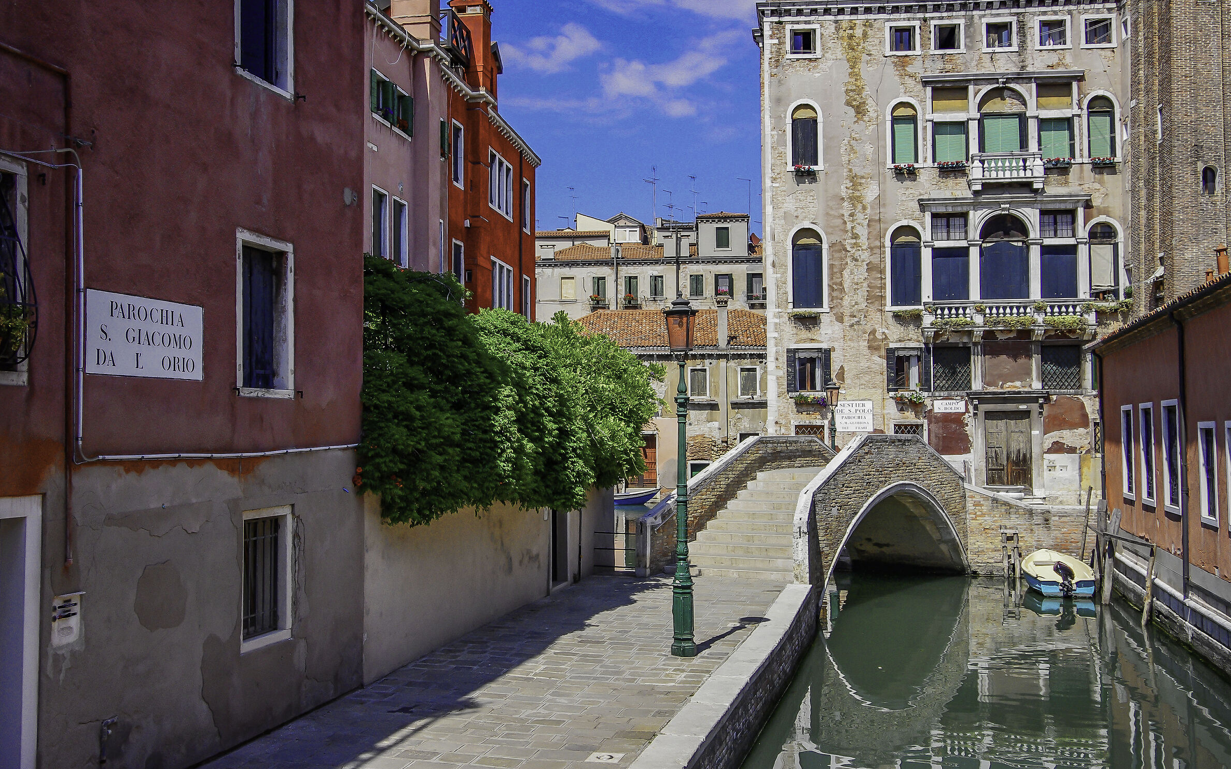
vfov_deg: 36.3
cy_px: 361
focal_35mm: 35
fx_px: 1174
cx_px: 614
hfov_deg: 55.3
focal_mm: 23
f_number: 11
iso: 400
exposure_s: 1/400
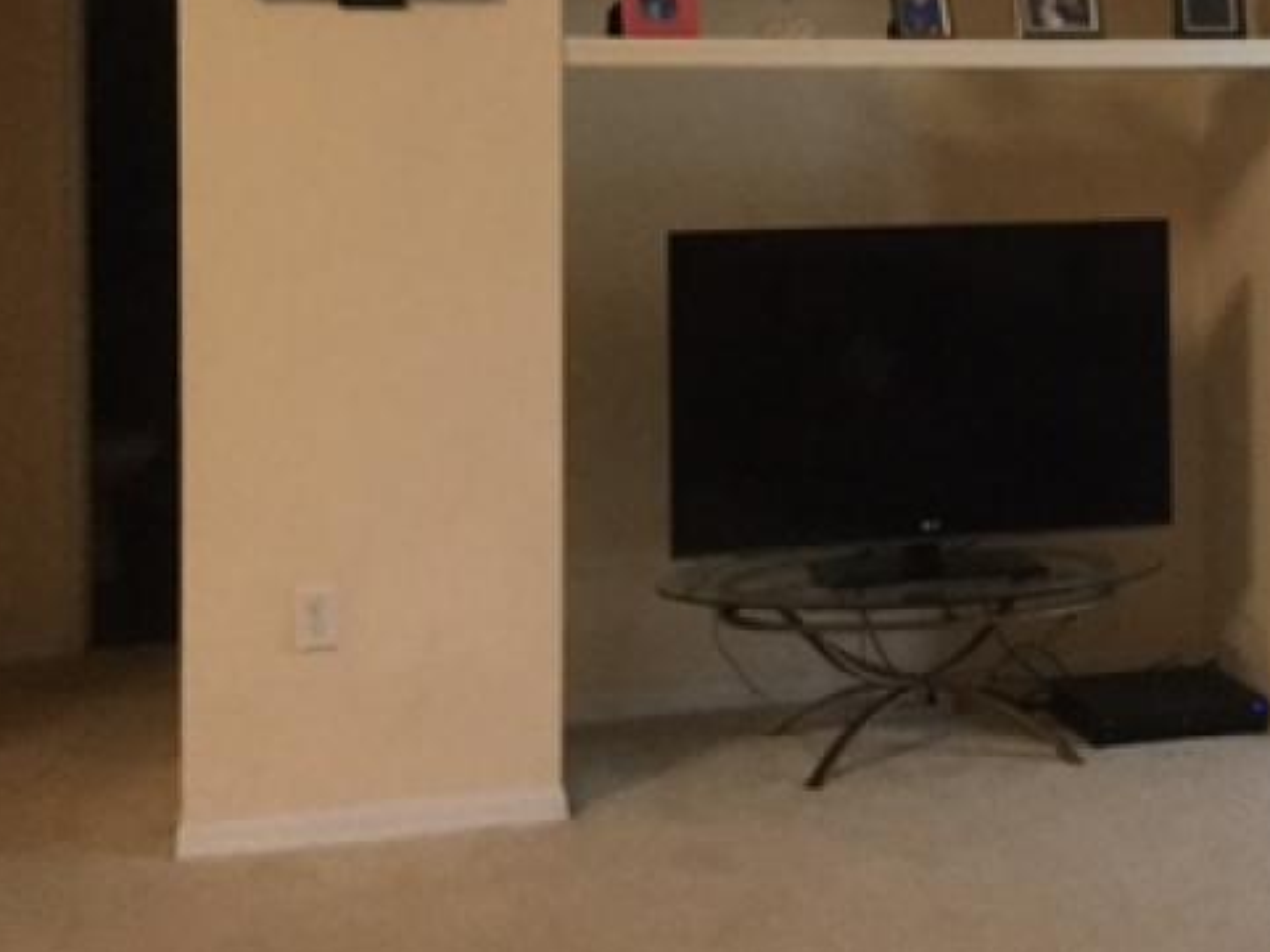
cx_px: 1014
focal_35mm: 66
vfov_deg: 21.8
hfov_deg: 28.8
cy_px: 124
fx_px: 2422
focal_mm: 3.3
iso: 200
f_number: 2.4
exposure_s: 1/20
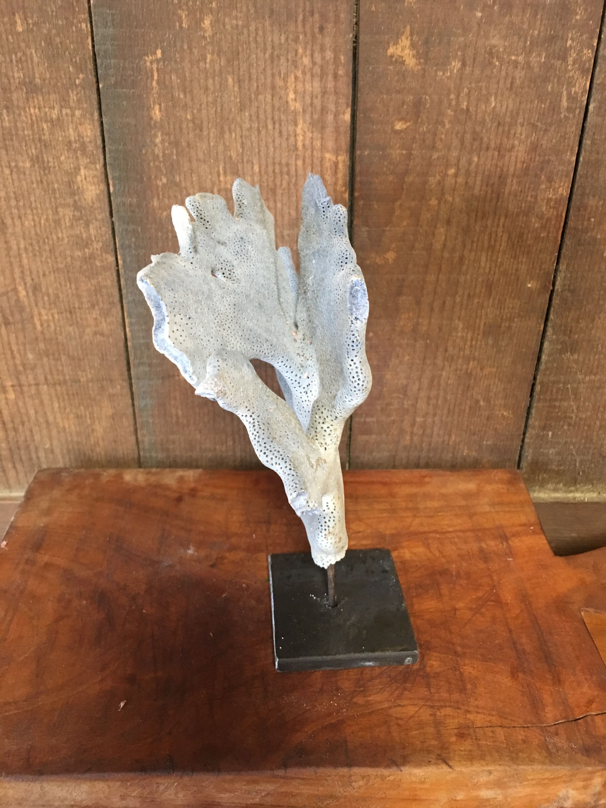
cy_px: 404
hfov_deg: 48.2
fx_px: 677
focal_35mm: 29
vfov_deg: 61.7
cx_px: 303
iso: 200
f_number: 2.2
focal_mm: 4.15
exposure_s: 1/17
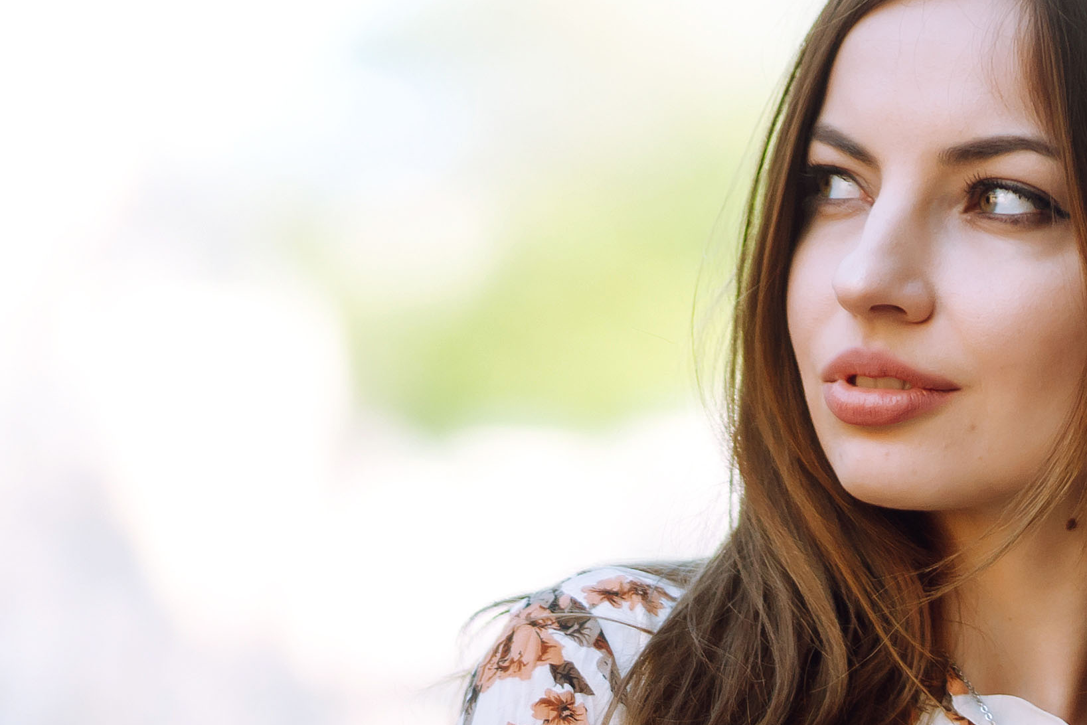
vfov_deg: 3.3
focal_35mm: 413
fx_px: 12472
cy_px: 1653
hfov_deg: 5.0
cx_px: 467
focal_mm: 85
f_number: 1.4
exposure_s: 1/1000
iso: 125
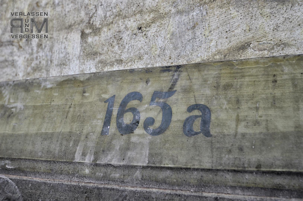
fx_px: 302
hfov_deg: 53.2
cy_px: 100
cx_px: 152
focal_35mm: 36
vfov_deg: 36.7
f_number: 4.5
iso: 500
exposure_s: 1/50
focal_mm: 24
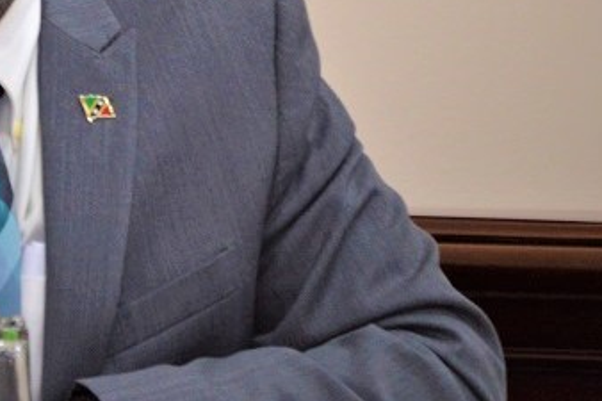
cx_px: -141
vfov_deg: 1.8
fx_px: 13070
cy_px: -45
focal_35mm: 782
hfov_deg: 2.6
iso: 720
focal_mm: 200
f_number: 5.6
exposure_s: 1/60
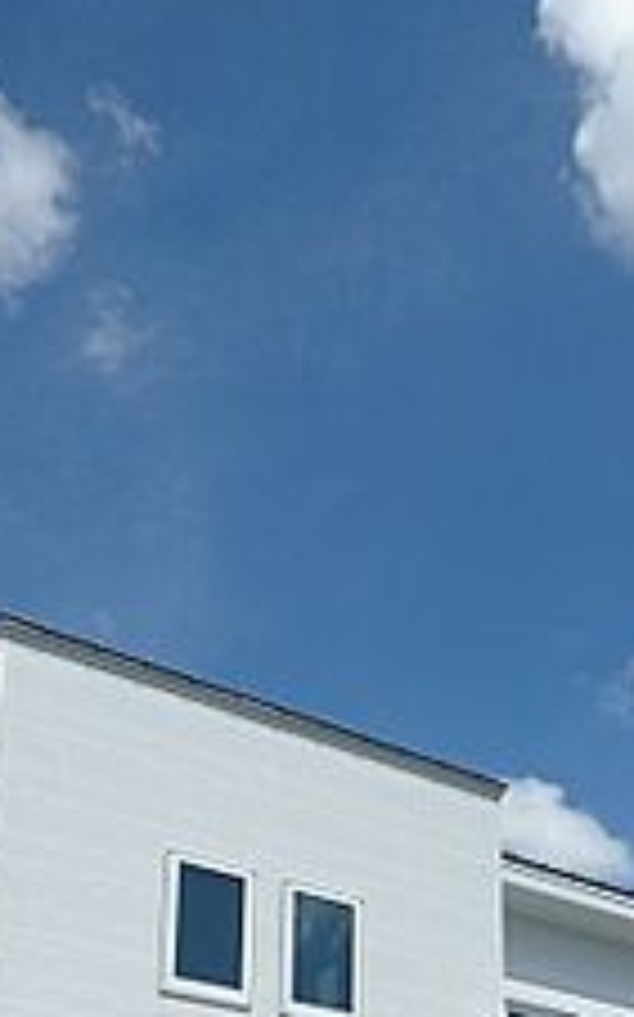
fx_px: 1329
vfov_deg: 36.0
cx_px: 513
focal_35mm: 48
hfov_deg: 26.3
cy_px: 1102
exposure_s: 1/1600
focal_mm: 3.58
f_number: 4
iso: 100
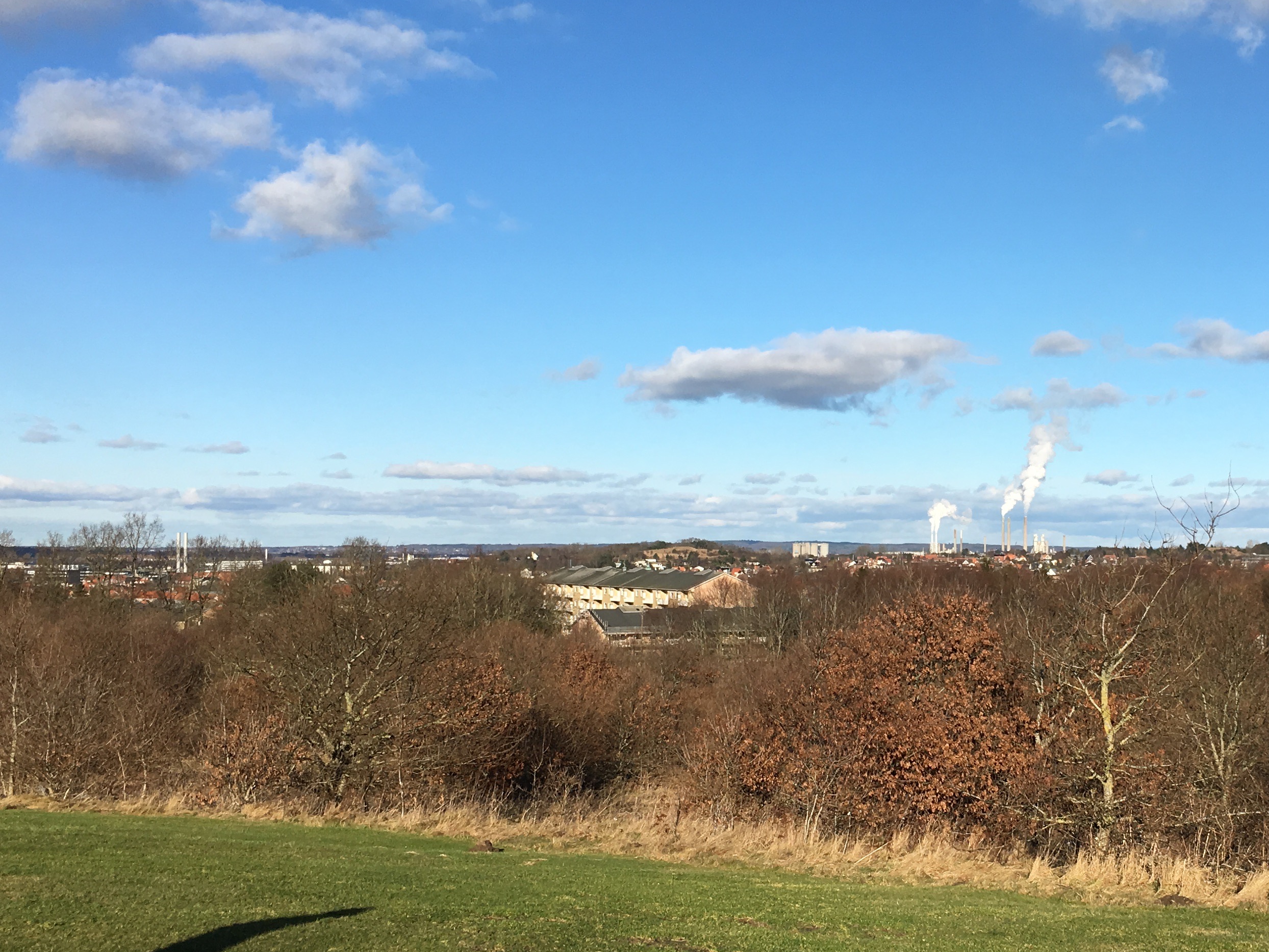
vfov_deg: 30.8
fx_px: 1723
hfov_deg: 39.4
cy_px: 580
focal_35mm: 47
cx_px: 947
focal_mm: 4.15
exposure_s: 1/1832
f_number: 2.2
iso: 25
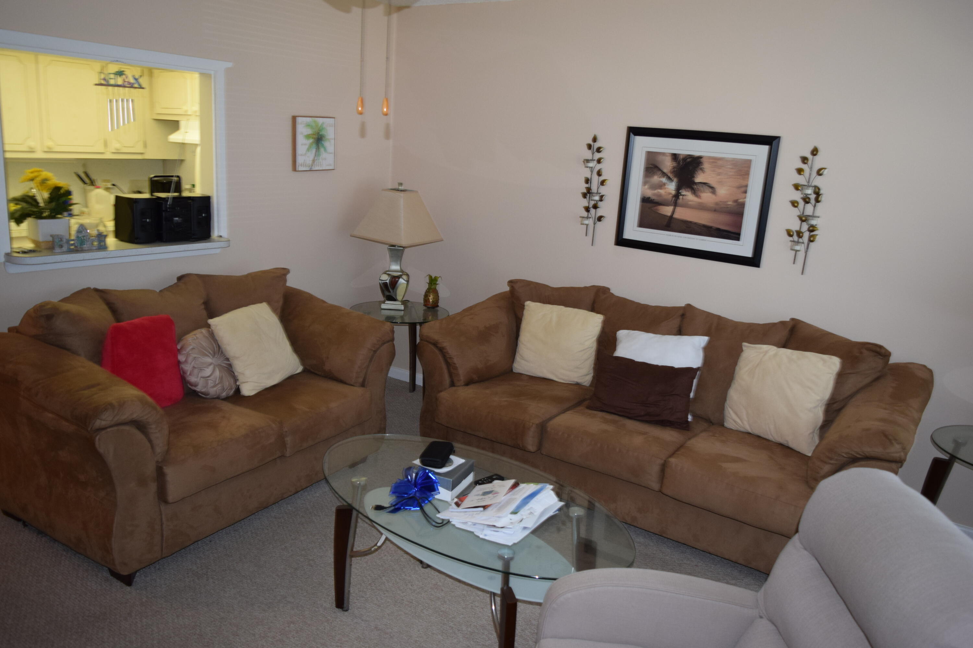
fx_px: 730
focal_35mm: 27
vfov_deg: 47.9
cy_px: 324
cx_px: 486
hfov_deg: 67.4
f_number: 3.5
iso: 900
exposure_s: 1/60
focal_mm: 18
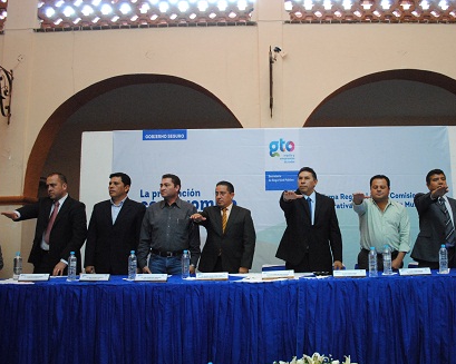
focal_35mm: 31
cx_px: 270
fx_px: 418
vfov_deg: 47.1
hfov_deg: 56.8
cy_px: 184
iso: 1250
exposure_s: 1/30
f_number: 3.5
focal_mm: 18
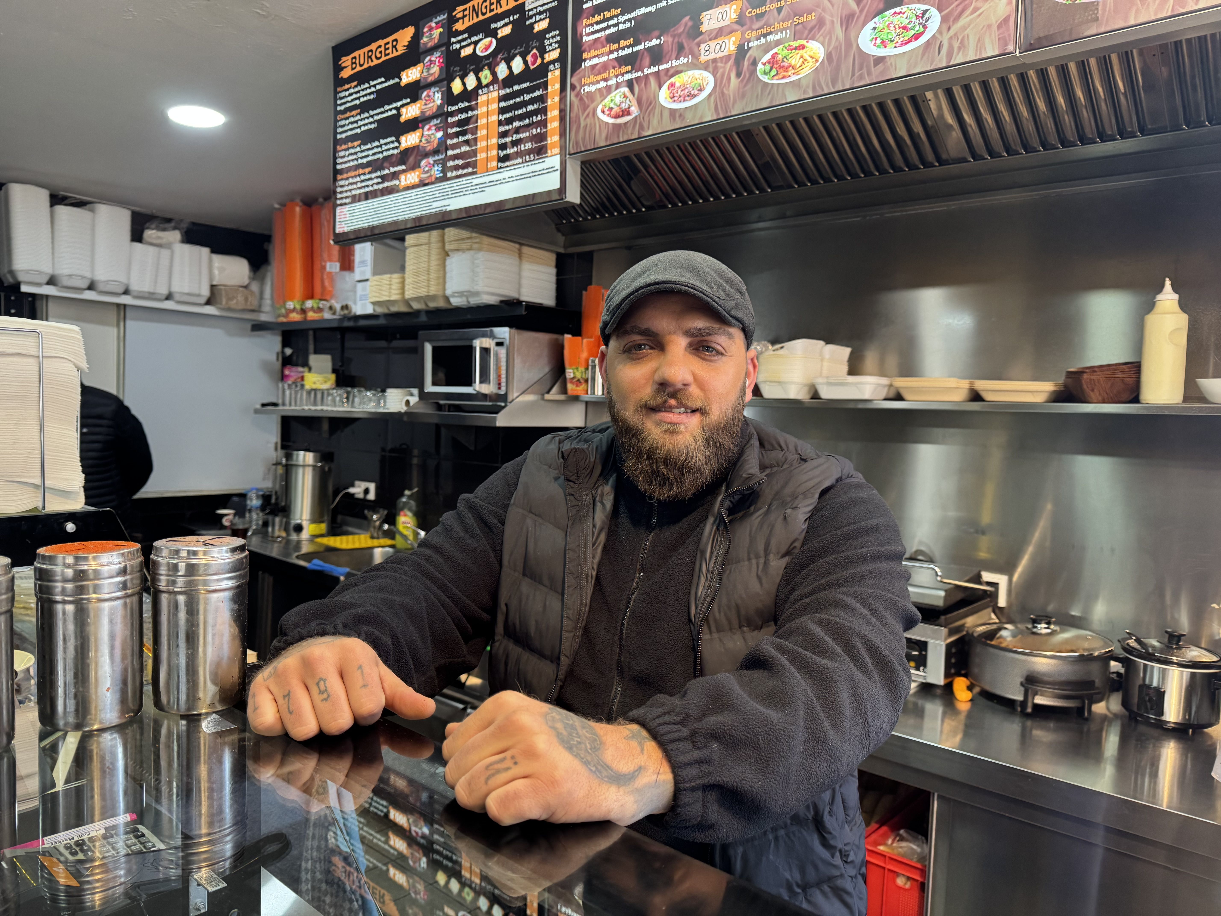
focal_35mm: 24
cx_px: 610
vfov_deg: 56.8
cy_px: 458
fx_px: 847
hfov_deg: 71.6
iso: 200
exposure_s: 1/100
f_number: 1.78
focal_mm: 6.76
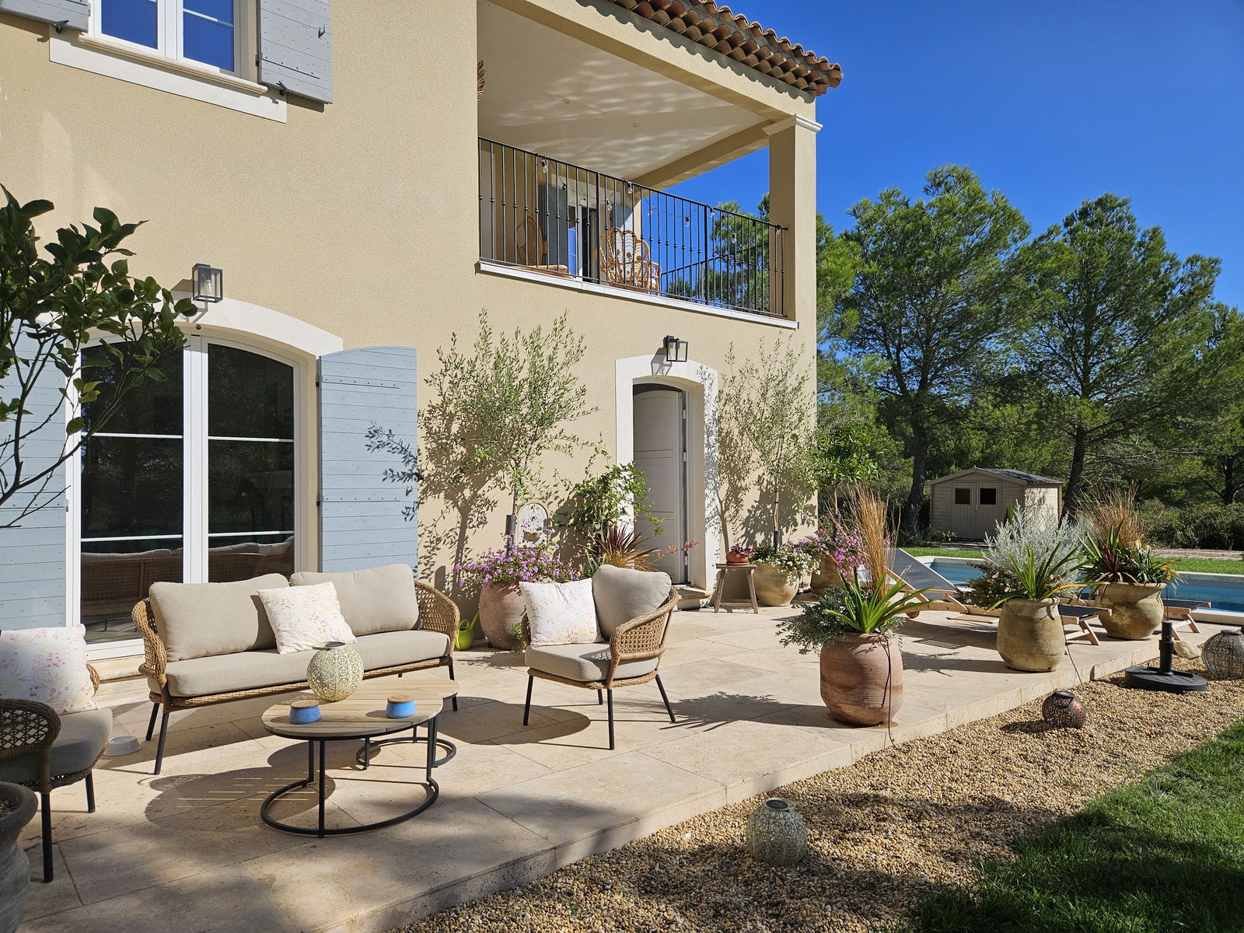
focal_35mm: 23
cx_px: 622
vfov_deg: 58.9
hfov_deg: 73.9
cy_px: 466
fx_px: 827
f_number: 1.8
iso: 25
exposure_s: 1/3100
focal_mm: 5.4
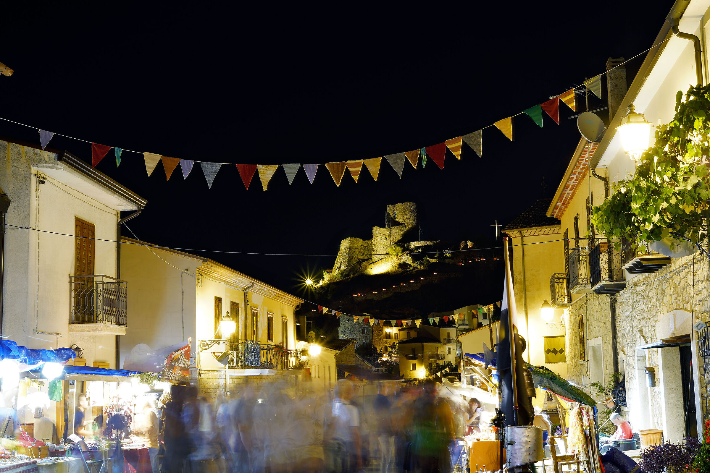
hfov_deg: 39.6
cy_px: 236
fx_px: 986
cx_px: 355
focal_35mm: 50
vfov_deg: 27.0
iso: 100
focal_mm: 50
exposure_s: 25
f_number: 10
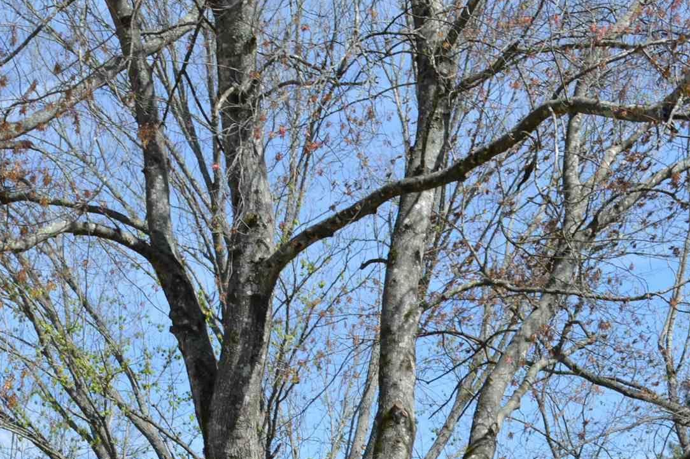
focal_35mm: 102
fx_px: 1953
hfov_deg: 19.9
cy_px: 608
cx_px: 168
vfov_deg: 12.9
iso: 100
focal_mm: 24
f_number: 7.1
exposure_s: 1/250
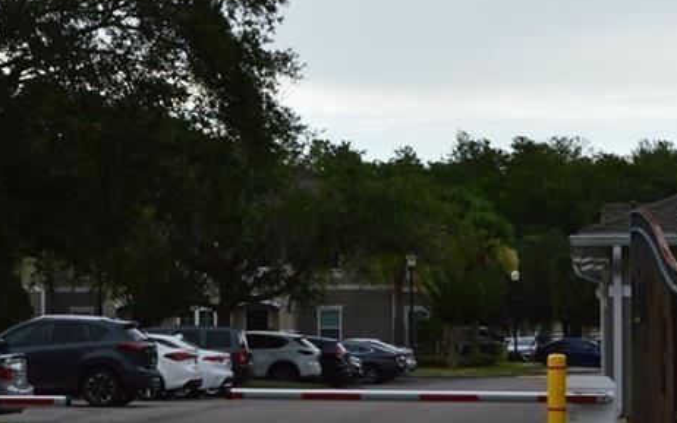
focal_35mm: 127
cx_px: 218
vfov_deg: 10.3
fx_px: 2344
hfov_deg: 16.4
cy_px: 323
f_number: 9
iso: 400
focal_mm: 24
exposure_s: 1/125
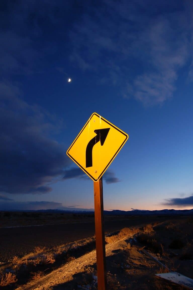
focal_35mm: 27
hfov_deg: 47.9
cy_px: 145
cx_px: 96
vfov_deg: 67.4
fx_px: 217
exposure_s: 1/1.6
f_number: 4.5
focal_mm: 18
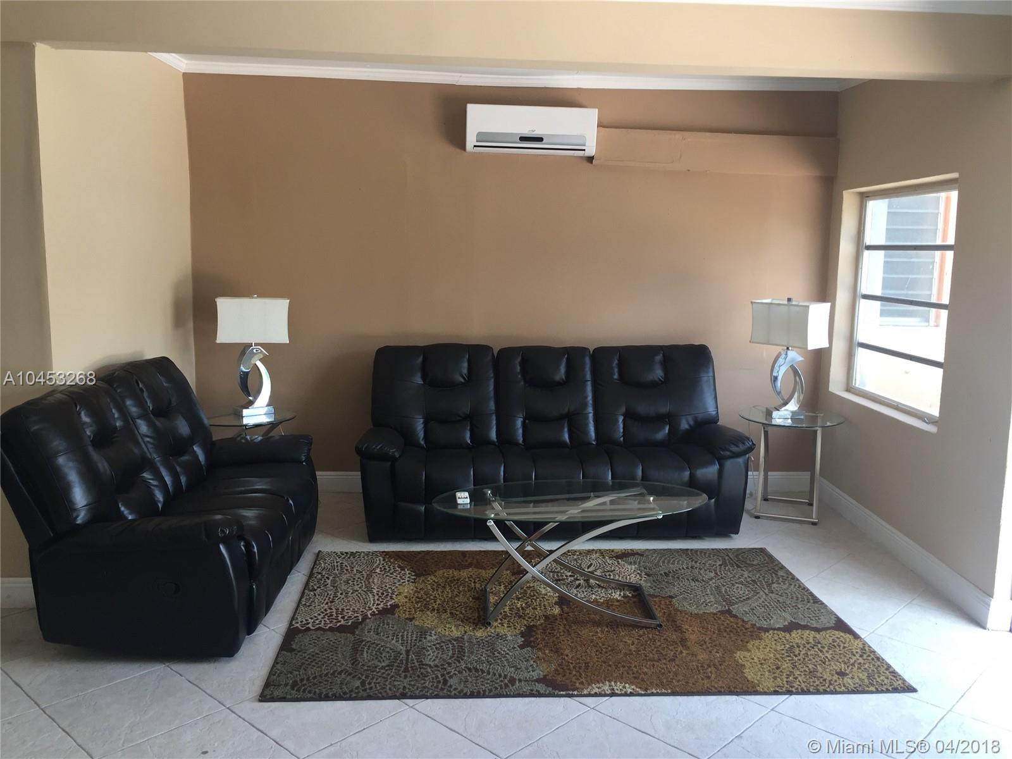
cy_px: 380
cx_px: 506
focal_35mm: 29
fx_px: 848
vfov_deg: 48.2
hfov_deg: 61.7
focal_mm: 4.15
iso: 40
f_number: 2.2
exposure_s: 1/60
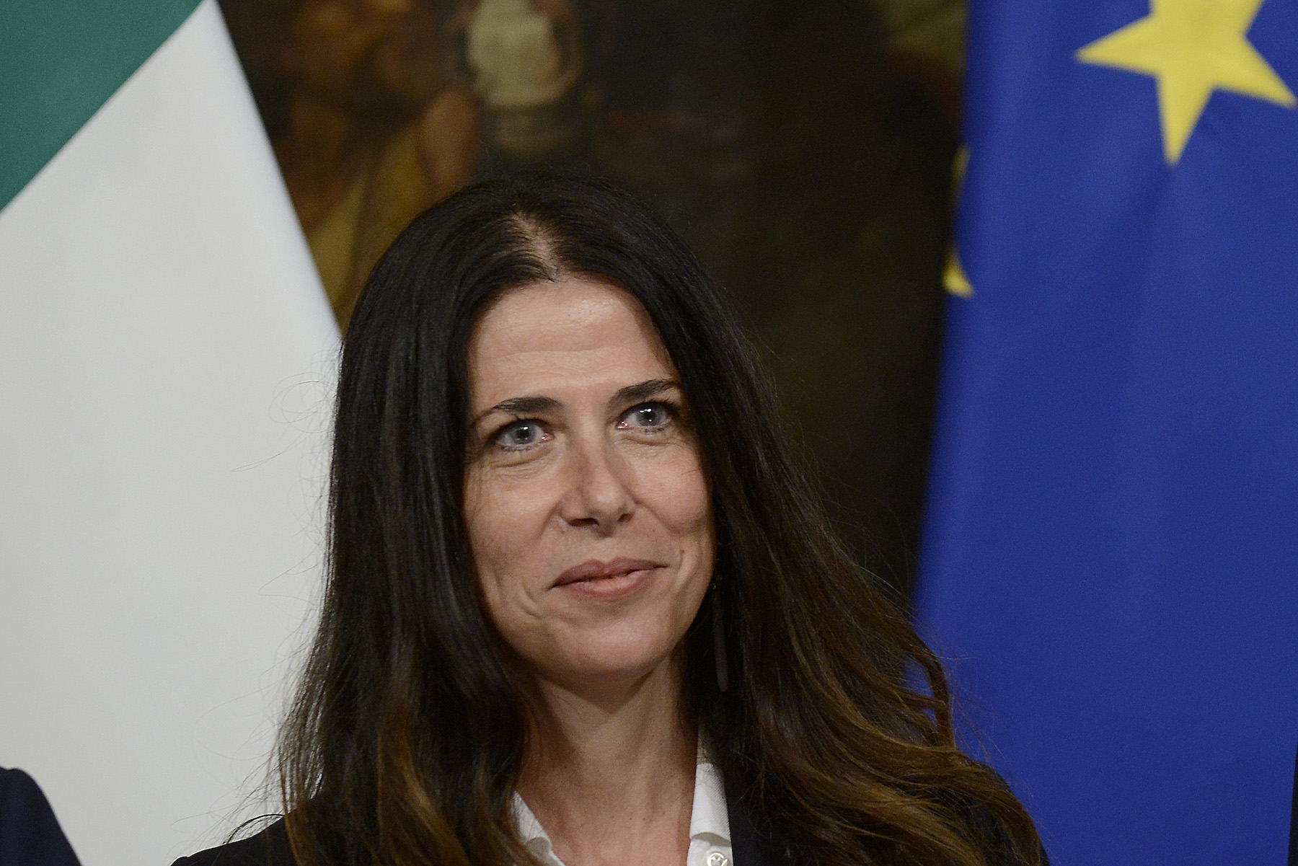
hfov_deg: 10.3
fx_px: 7212
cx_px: 649
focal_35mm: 200
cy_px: 433
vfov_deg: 6.9
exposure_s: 1/400
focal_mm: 200
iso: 1600
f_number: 3.5
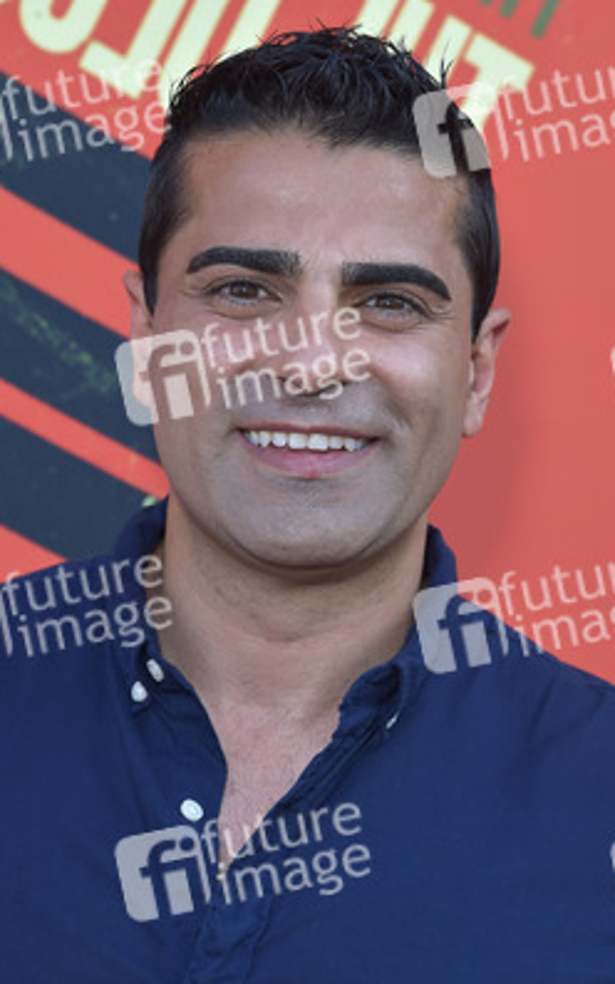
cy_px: 491
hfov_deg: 11.6
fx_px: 3031
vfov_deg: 18.4
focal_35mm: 113
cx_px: 316
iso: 250
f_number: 6.3
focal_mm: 110
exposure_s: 1/250
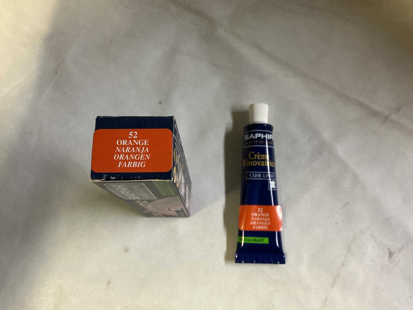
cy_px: 155
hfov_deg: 61.7
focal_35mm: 29
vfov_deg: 48.2
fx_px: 346
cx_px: 206
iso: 125
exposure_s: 1/50
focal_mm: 3
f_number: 1.8
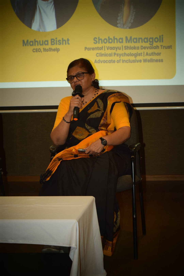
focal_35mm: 82
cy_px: 138
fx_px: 632
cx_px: 92
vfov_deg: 24.6
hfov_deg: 16.6
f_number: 5.6
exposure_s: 1/80
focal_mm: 55
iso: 800
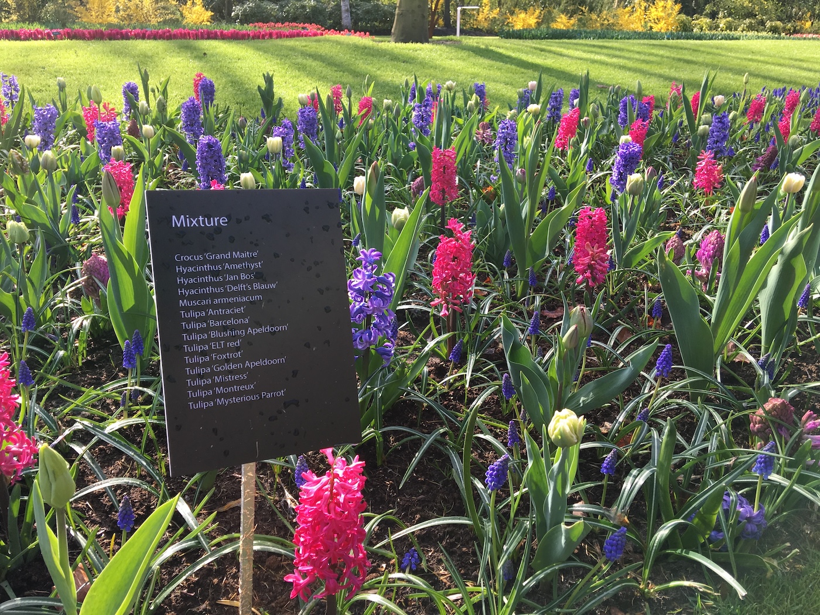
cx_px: 410
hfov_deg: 61.7
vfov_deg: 48.2
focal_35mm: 29
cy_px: 308
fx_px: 687
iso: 25
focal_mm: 4.15
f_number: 2.2
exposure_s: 1/268
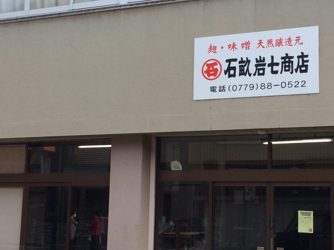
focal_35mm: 68
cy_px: 112
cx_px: 195
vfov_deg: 21.6
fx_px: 655
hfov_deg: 28.6
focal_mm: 3.3
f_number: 2.4
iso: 32
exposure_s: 1/635
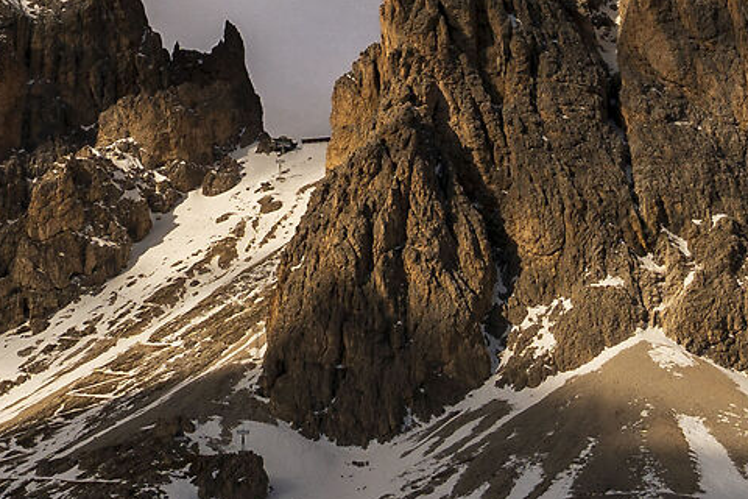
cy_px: -415
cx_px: 254
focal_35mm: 150
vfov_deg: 8.8
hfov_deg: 13.7
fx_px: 3116
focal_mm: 30
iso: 100
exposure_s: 1/1600
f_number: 7.1
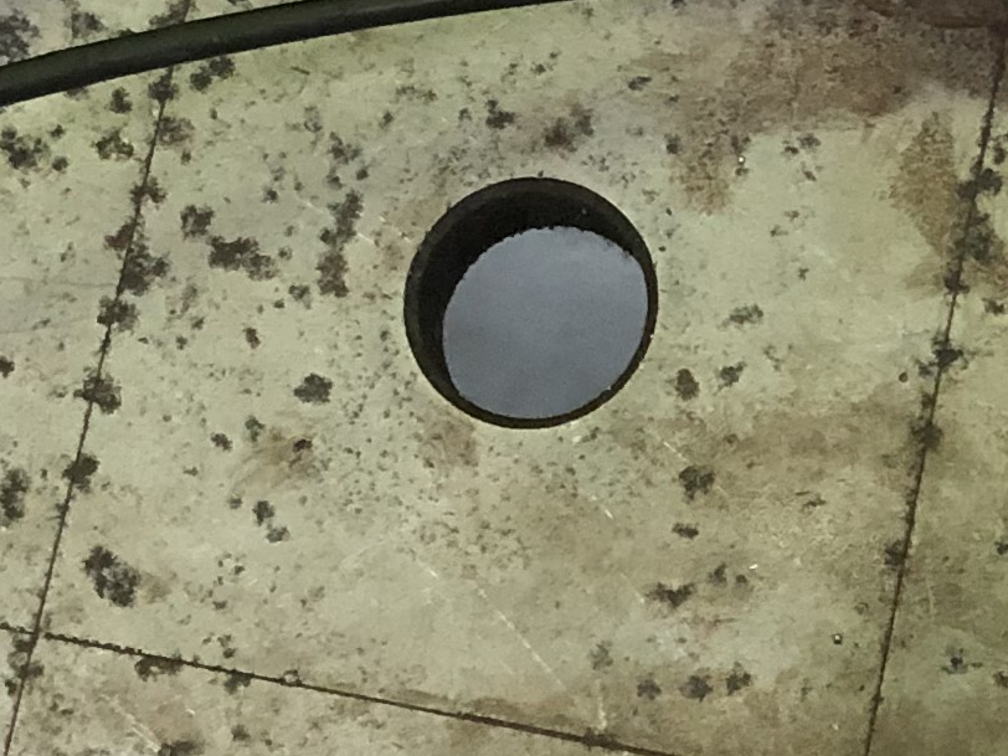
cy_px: 181
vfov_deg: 10.6
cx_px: 658
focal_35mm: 139
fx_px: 4048
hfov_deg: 14.2
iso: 100
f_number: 1.8
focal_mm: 4
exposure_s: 1/11
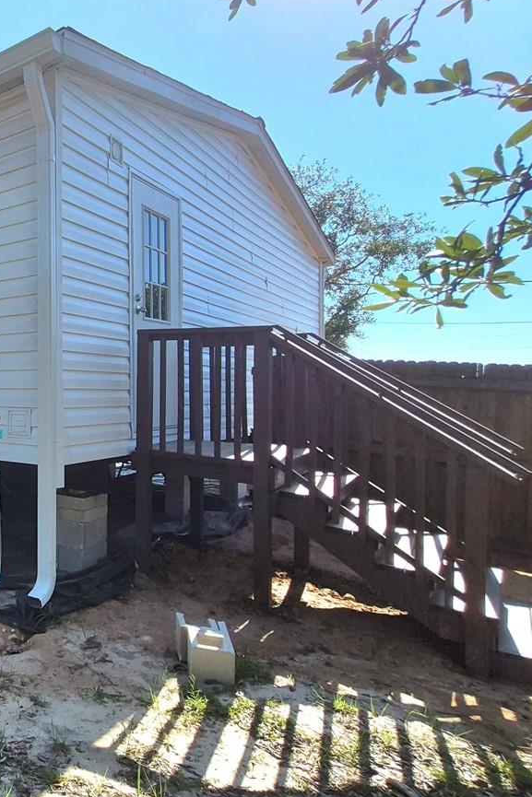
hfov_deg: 39.6
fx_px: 554
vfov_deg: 71.5
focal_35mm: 25
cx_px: -80
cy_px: 380
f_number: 2.2
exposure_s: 1/2500
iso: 40
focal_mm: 1.74
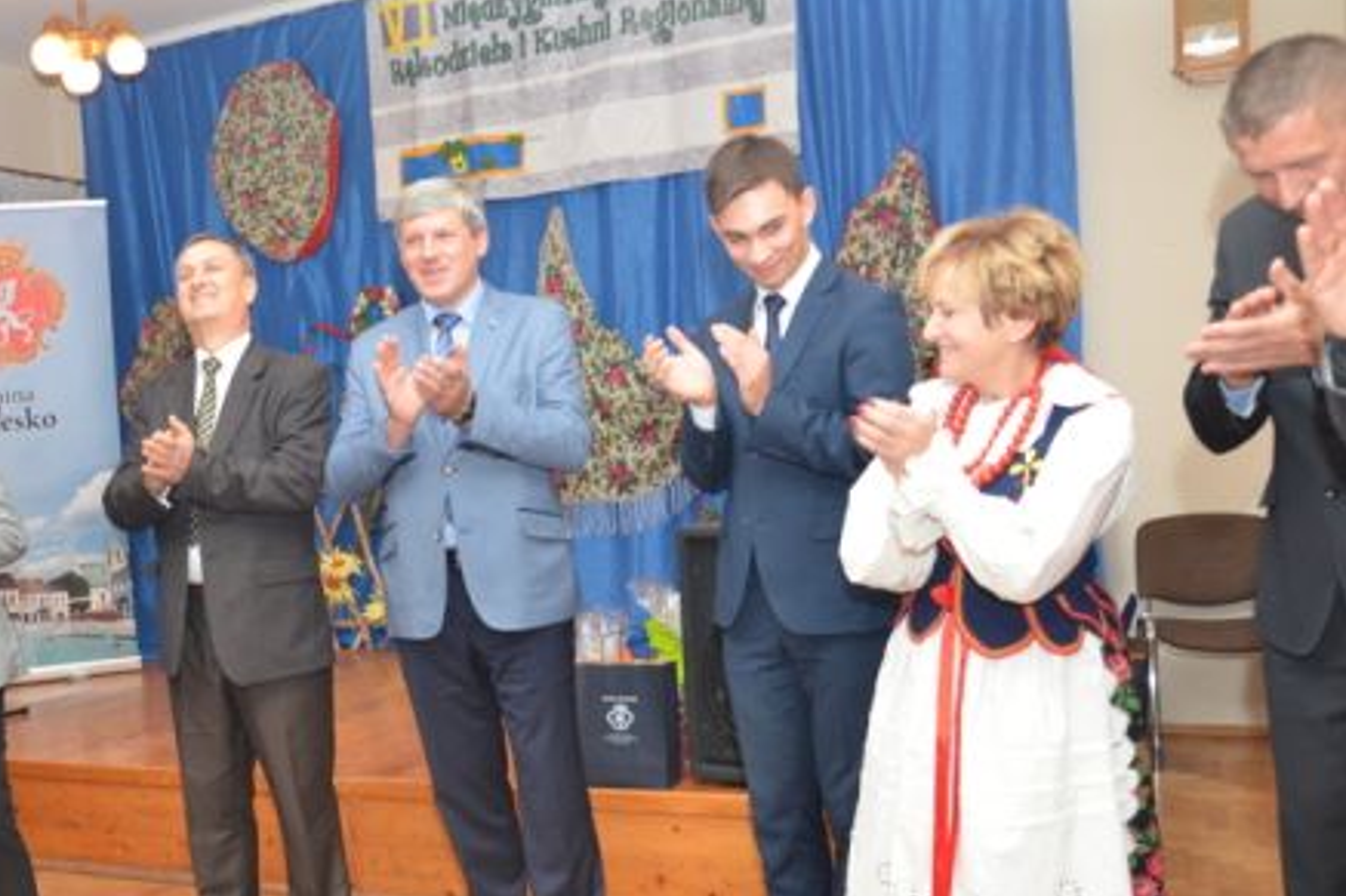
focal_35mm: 37
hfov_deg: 50.8
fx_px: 1383
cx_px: 425
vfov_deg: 35.6
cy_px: 585
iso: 1250
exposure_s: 1/60
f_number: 5.6
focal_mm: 18
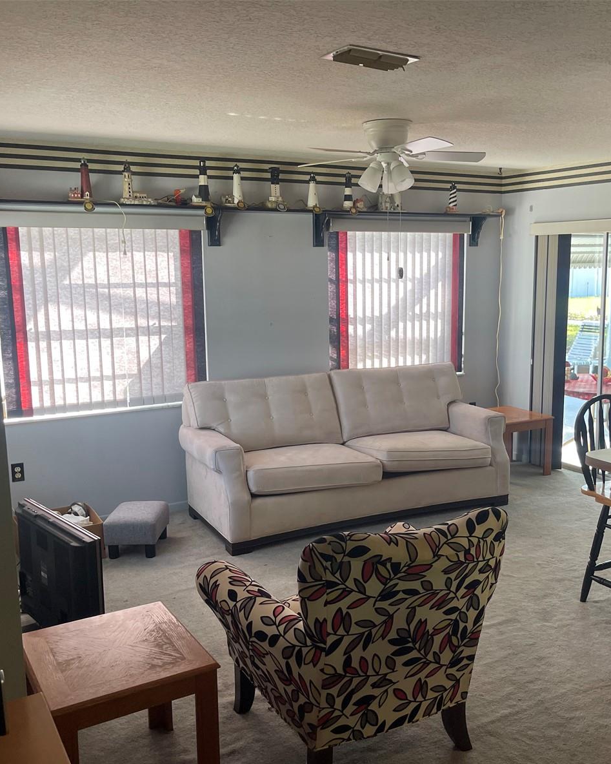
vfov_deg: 54.2
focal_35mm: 33
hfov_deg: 44.4
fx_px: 746
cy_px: 387
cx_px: 357
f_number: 1.6
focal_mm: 5.1
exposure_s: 1/120
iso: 100
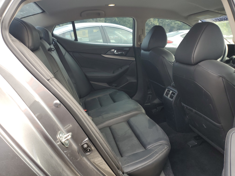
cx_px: 118
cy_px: 88
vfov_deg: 53.1
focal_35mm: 26
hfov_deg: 67.3
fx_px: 177
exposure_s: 1/250
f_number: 1.5
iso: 50
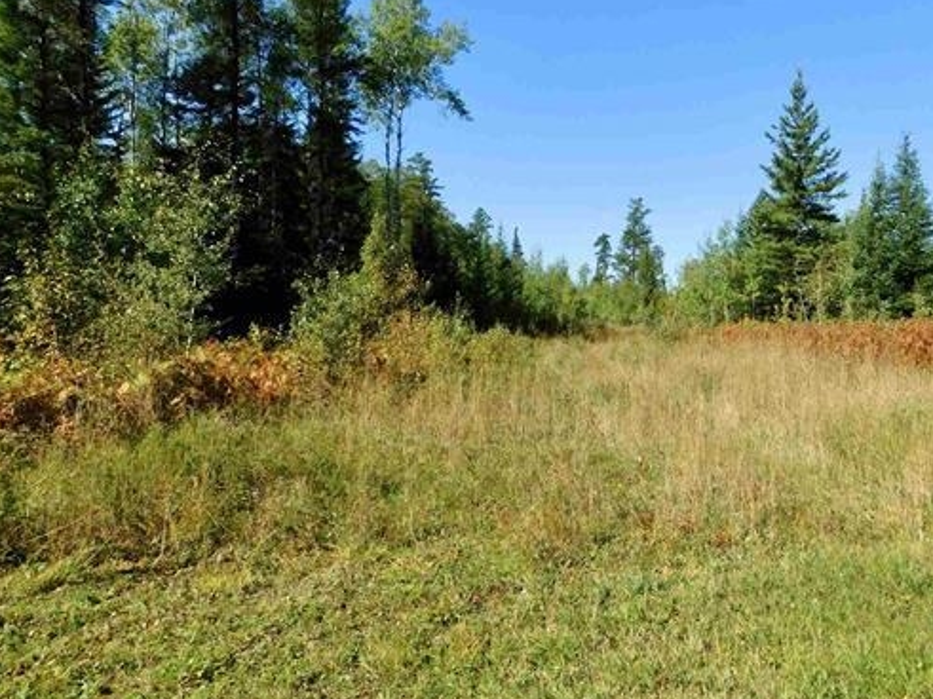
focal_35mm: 30
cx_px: 602
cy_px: 329
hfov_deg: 58.9
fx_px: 808
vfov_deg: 46.8
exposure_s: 1/1500
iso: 125
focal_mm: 4
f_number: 3
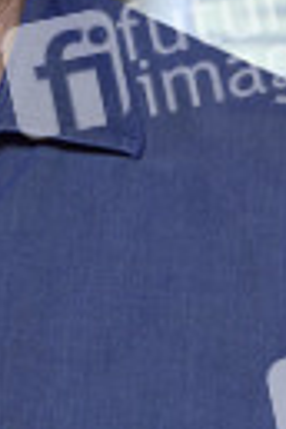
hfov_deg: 4.2
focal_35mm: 326
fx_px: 3885
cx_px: -128
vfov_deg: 6.3
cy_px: -106
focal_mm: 105
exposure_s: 1/250
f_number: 6.3
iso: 800
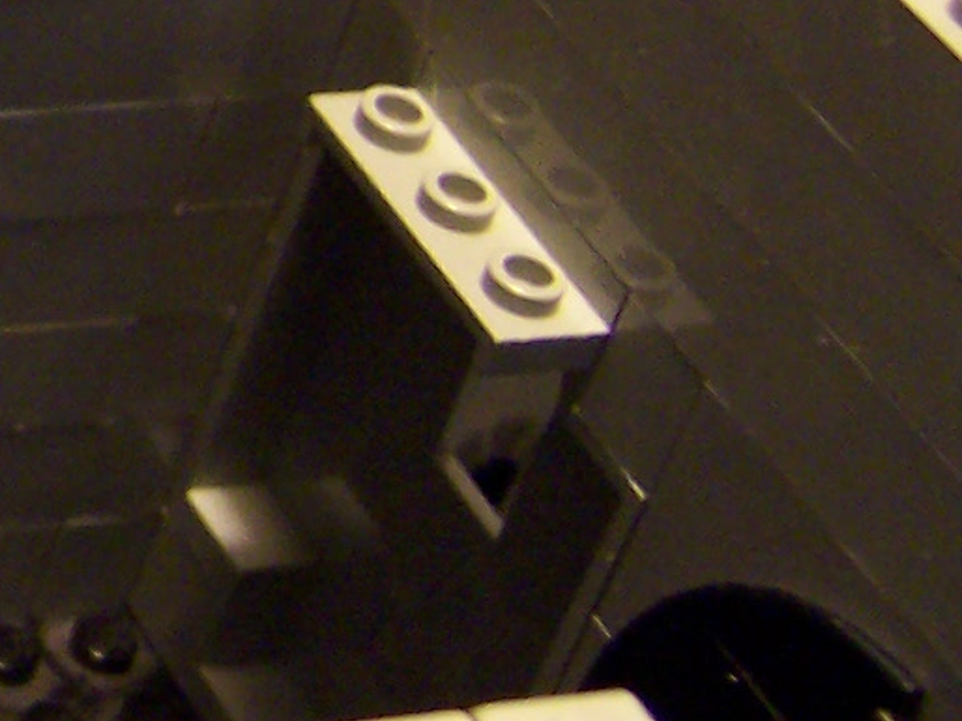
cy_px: -189
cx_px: -1106
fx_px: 4111
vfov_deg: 9.8
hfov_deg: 11.6
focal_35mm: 148
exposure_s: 1/8
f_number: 2.8
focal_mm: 5.5
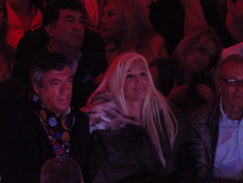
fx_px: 3138
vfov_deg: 3.3
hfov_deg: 4.4
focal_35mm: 447
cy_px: 92
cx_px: 122
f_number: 5.9
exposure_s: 1/60
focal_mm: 79.5
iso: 800
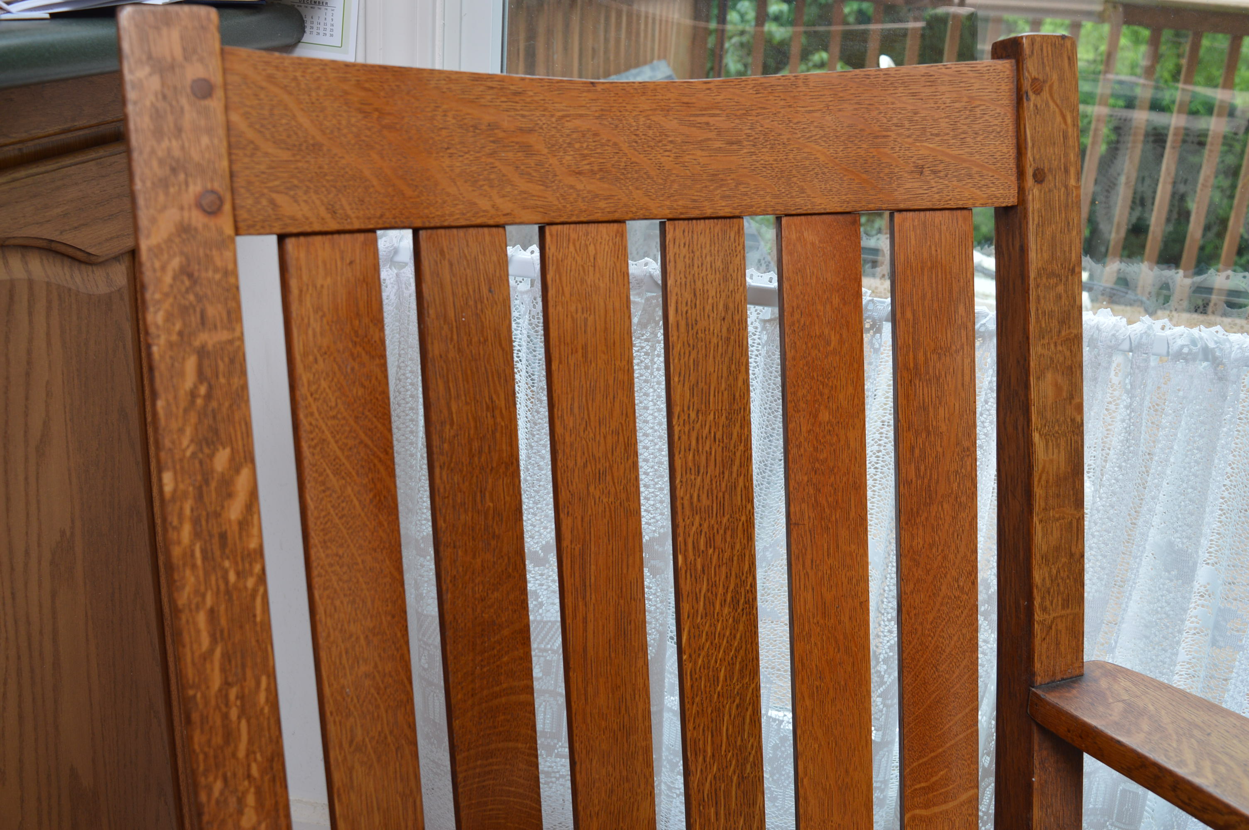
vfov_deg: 38.3
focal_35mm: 34
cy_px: 415
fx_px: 1196
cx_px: 624
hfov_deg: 55.1
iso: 200
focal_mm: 23
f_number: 5.6
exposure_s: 1/80
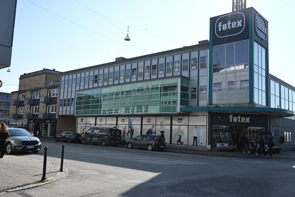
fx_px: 287
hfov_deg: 54.4
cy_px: 98
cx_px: 148
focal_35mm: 35
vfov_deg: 37.9
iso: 800
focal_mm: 35
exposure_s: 1/5000
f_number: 5
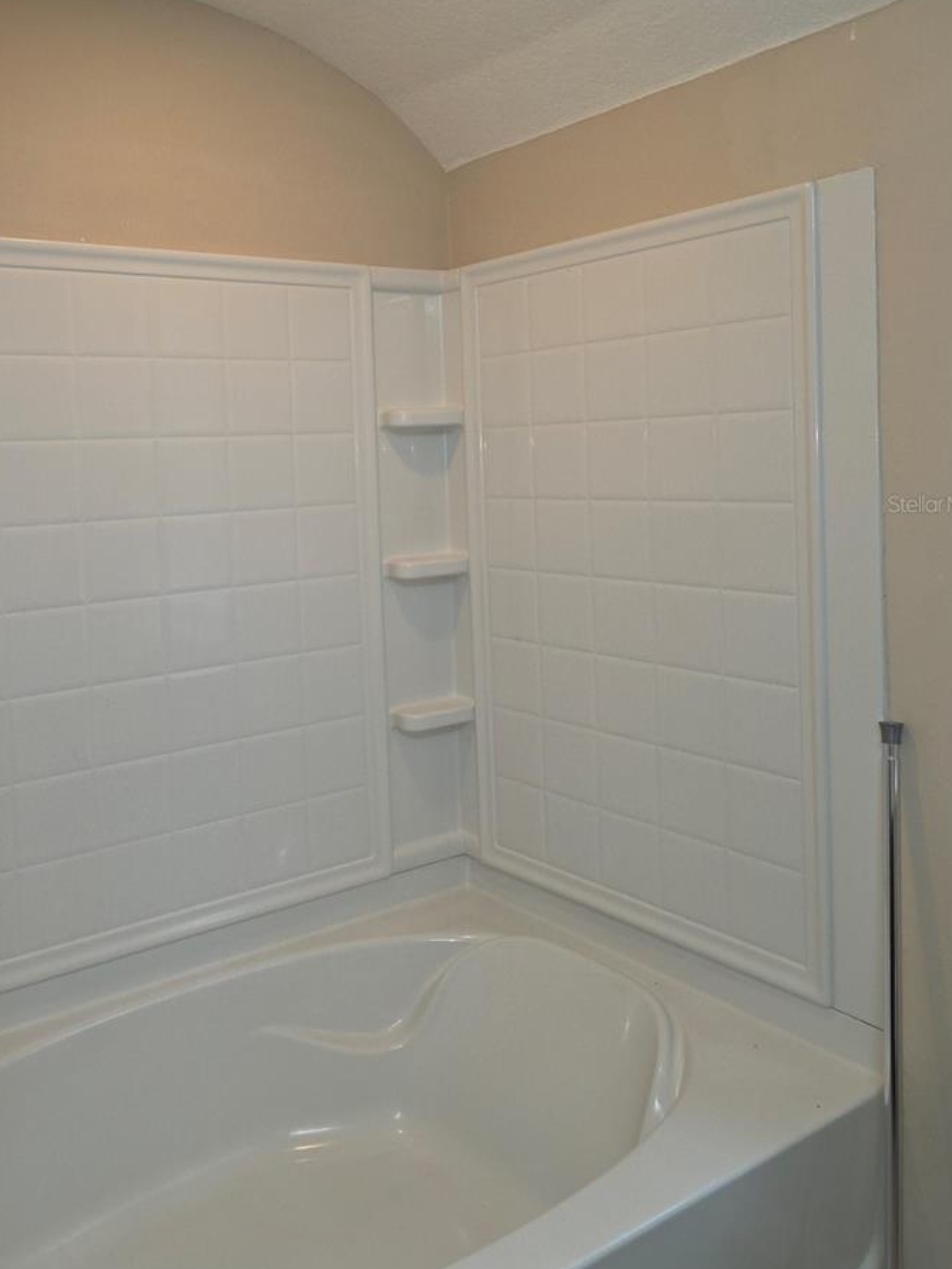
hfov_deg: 45.0
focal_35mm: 31
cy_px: 503
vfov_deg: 57.8
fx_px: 1136
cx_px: 348
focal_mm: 6.3
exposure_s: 1/60
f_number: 1.7
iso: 125
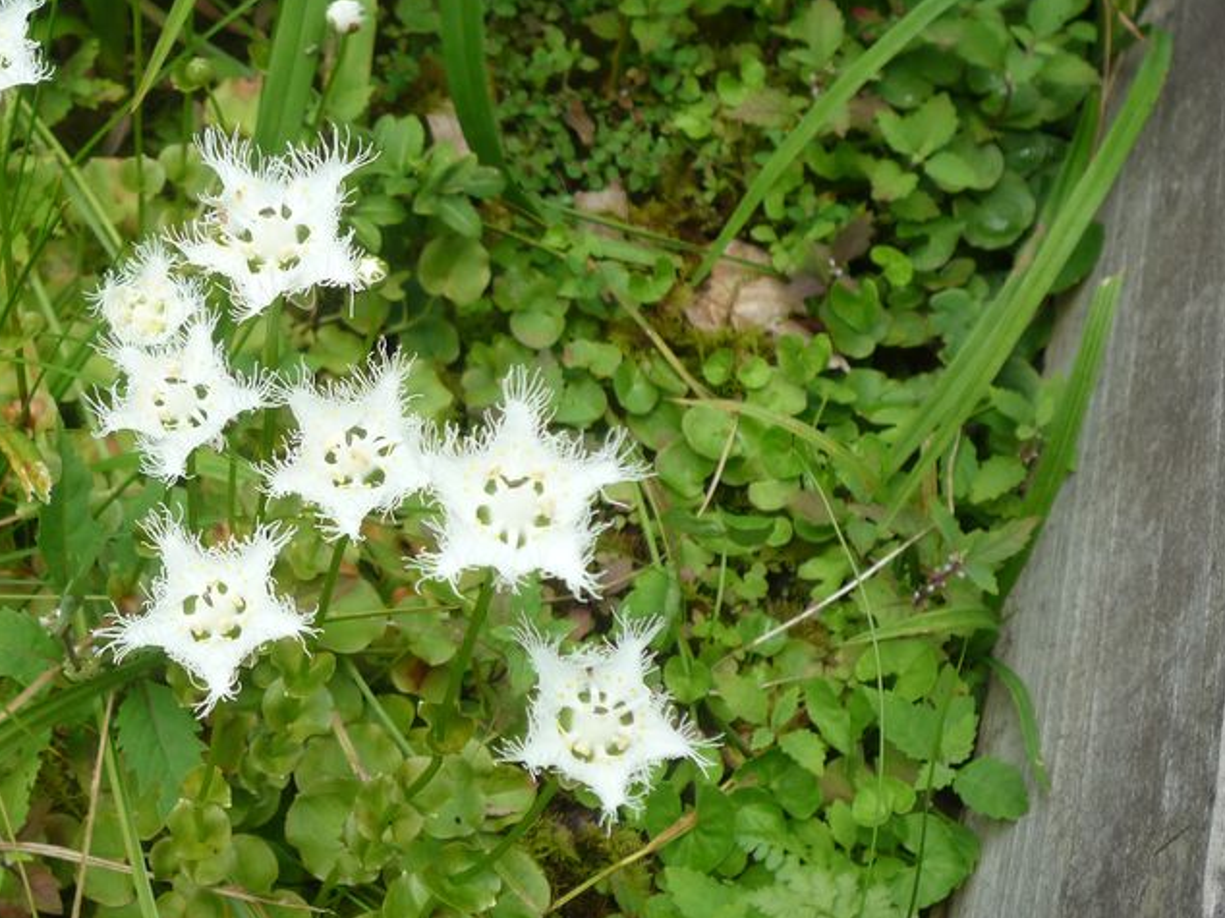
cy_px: 410
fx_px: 2229
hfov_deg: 30.0
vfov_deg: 23.3
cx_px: 247
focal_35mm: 63
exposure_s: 1/320
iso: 100
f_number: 4
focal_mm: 6.8
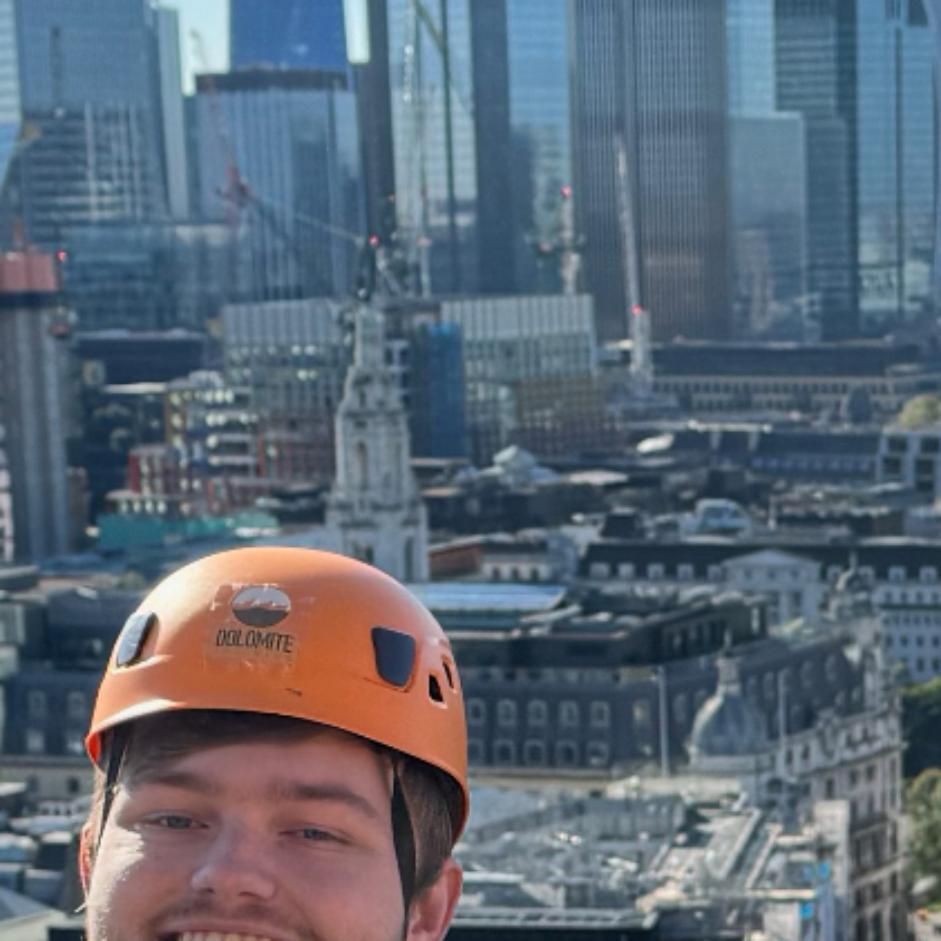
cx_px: 715
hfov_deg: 13.8
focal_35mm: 126
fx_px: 3875
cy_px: 1063
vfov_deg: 13.5
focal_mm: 6.76
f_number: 1.78
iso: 80
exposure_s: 1/2959
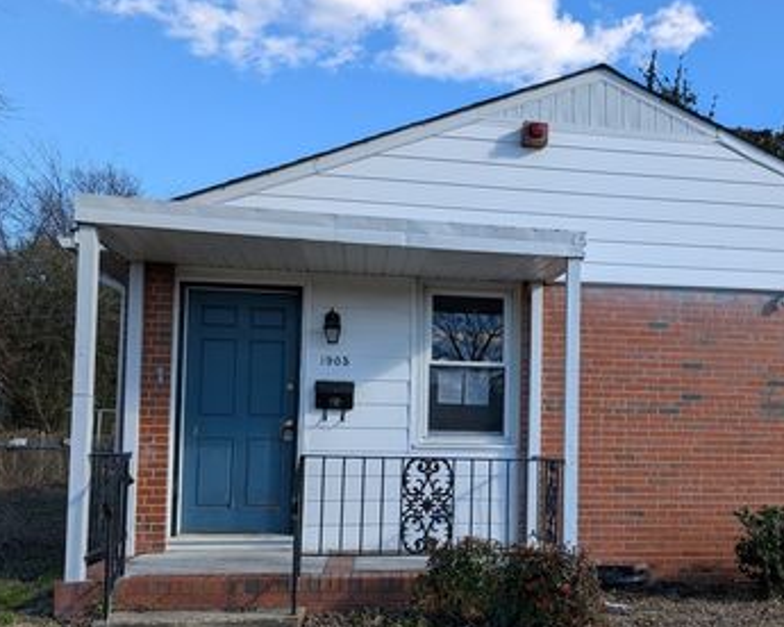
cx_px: 520
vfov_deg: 43.1
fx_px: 789
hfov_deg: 51.9
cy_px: 386
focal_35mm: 34
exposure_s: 1/678
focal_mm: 6.9
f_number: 1.68
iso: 23
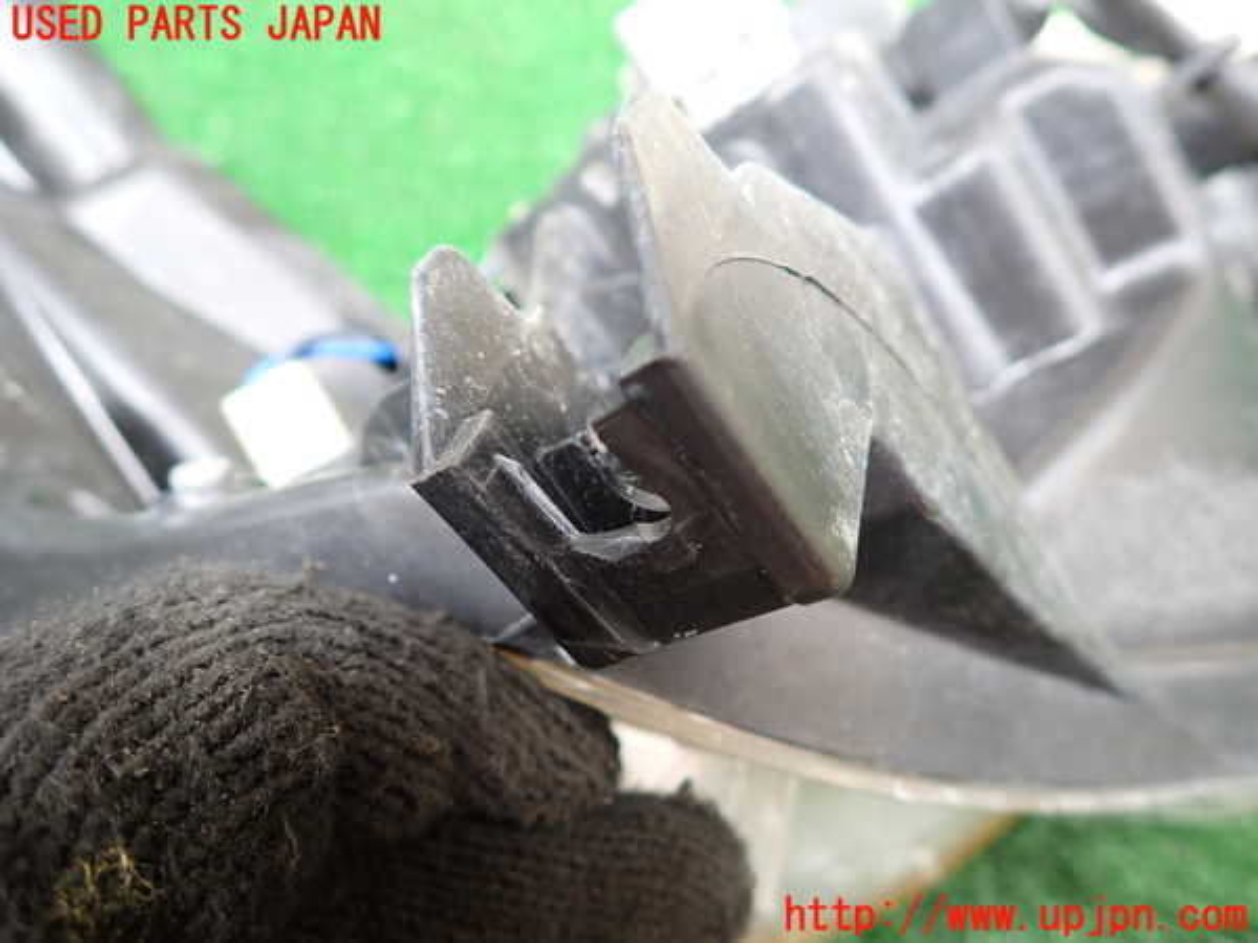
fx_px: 909
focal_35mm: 25
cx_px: 629
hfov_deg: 69.4
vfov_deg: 54.9
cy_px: 472
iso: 200
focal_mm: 4.5
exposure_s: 1/30
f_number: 2
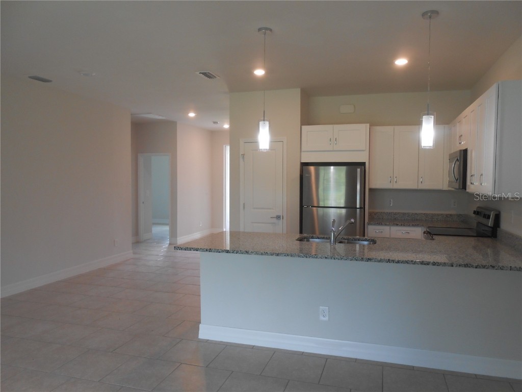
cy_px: 196
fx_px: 392
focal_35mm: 26
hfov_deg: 67.3
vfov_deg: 53.1
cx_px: 261
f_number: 3.5
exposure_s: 1/30
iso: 125
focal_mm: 4.6
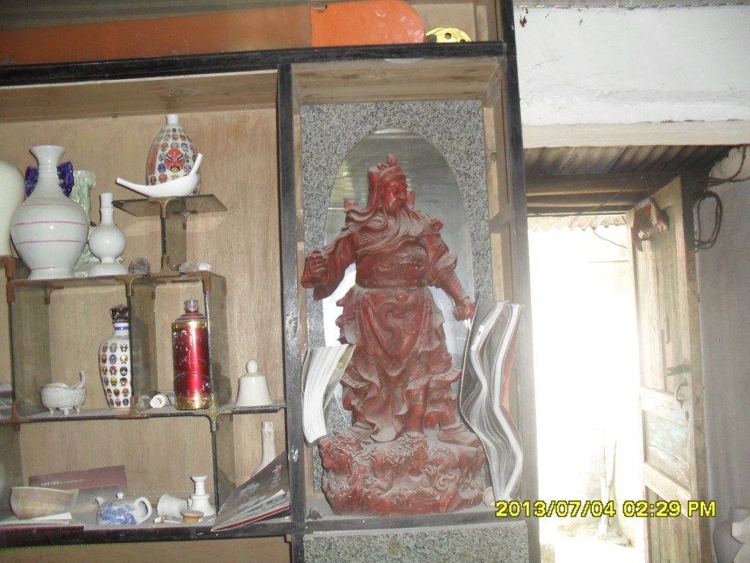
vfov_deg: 40.7
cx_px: 375
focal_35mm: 35
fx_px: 758
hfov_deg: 52.6
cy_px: 282
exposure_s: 1/45
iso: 200
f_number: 3.2
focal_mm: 6.3
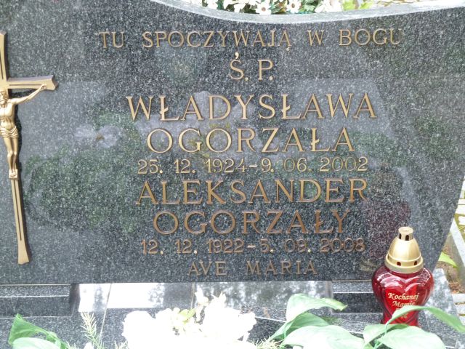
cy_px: 174
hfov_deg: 25.0
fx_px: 1048
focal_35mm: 78
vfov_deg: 18.9
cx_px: 232
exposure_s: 1/40
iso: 200
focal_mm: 12.8
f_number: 4.2
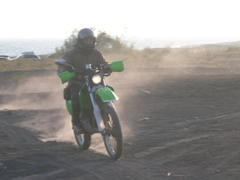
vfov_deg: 9.2
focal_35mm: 161
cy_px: 110
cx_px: 141
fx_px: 1115
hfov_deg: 12.3
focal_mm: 16.2
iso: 50
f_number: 4.9
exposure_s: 1/187
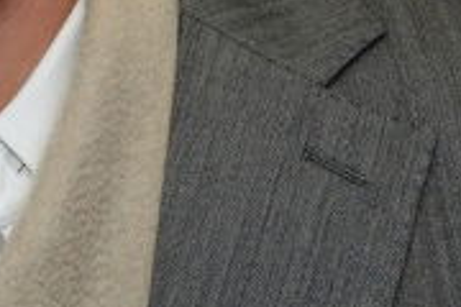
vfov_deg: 5.2
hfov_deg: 7.4
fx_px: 3355
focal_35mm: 262
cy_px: -9
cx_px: -576
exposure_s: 1/100
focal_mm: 46
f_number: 7.1
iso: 1600
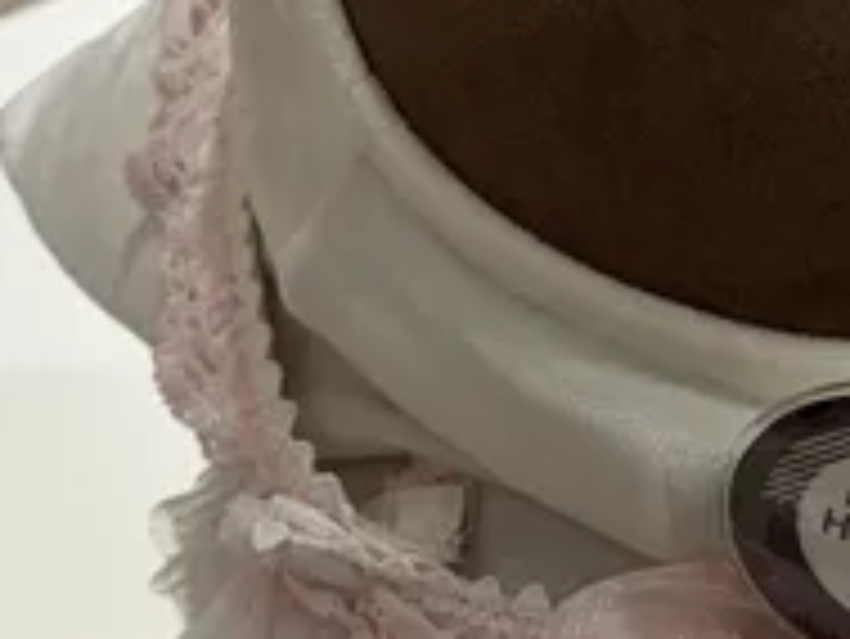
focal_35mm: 132
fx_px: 3243
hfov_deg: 14.8
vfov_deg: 11.1
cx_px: 778
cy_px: -36
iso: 40
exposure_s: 1/156
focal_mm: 5.96
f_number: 1.6
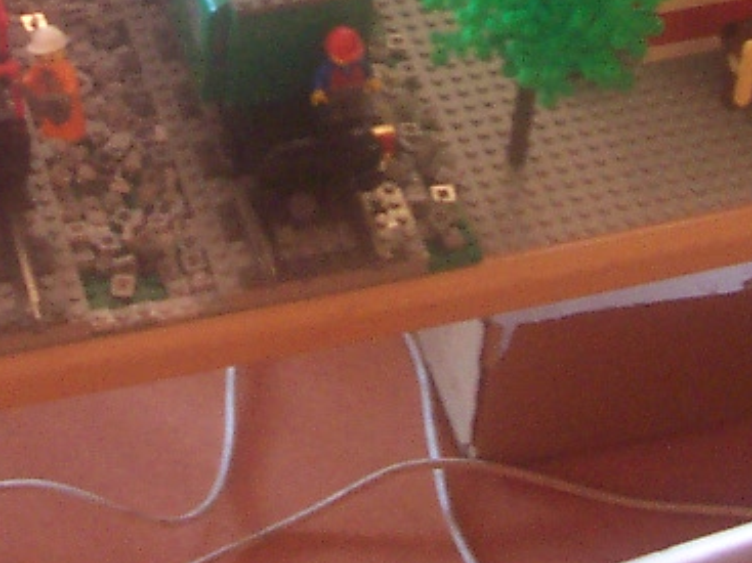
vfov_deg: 11.6
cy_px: -319
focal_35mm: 121
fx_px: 2628
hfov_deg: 16.2
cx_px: 217
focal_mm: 5.6
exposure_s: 1/20
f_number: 2.8
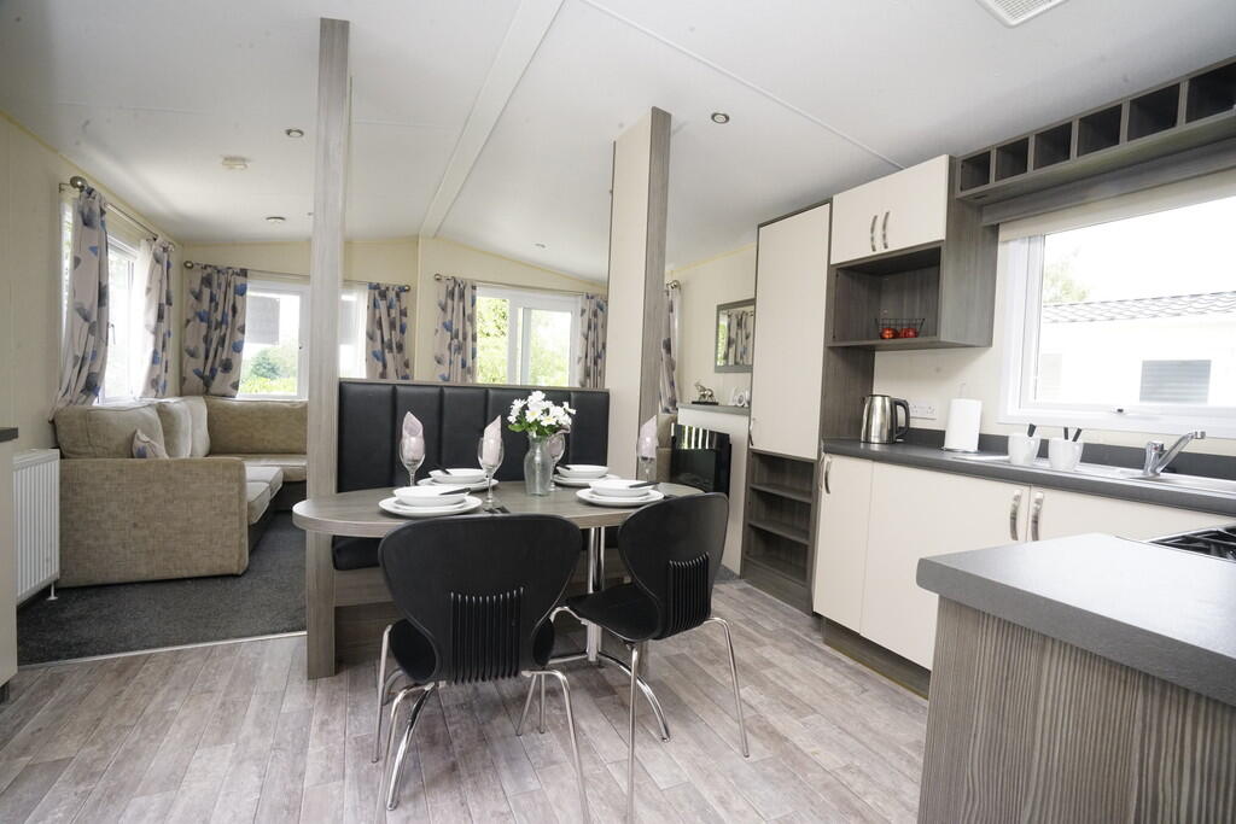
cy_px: 412
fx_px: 549
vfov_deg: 73.8
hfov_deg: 96.7
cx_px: 618
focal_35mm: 16
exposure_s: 1/60
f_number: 18
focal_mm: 16
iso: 3200
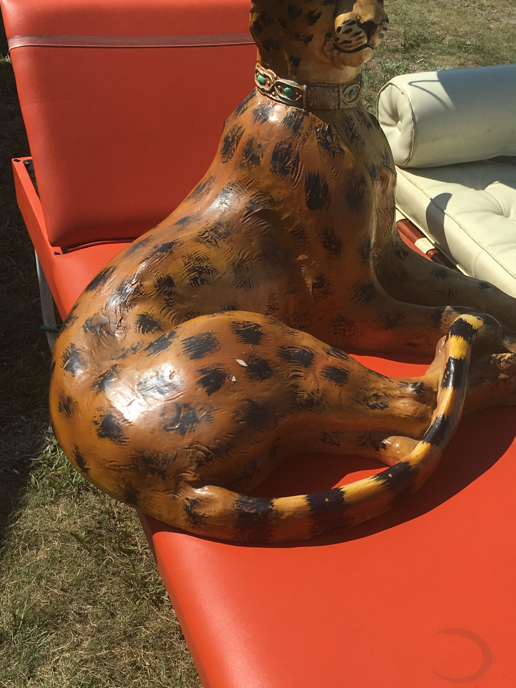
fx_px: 994
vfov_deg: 38.2
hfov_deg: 28.5
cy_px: 360
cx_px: 415
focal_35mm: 50
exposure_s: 1/2198
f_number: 2.2
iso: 25
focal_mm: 4.15
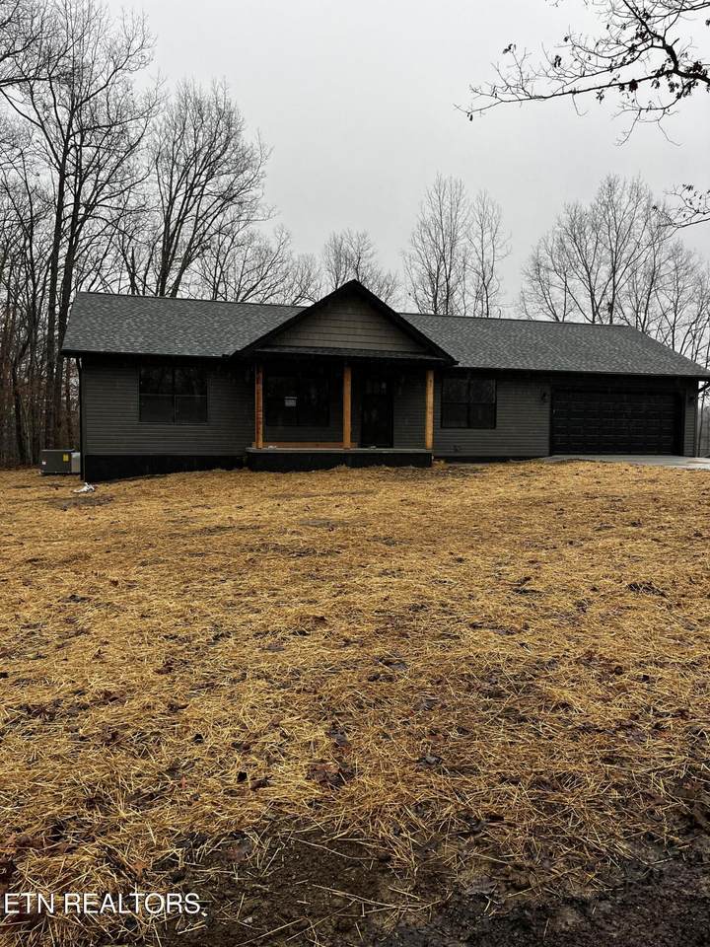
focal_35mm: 26
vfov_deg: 67.3
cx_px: 355
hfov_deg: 53.1
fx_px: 711
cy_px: 474
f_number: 1.6
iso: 50
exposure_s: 1/452
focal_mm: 5.1
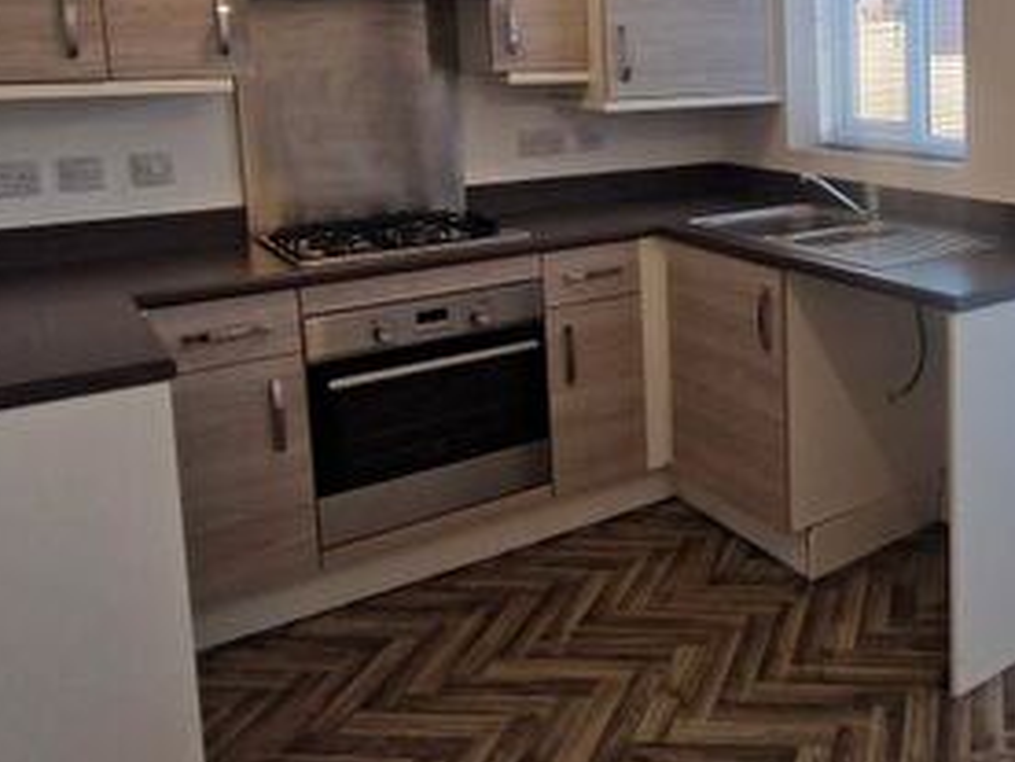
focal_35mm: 33
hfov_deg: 49.6
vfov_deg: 41.4
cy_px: 167
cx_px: 905
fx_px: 968
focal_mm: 2.2
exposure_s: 1/50
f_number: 2.2
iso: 100
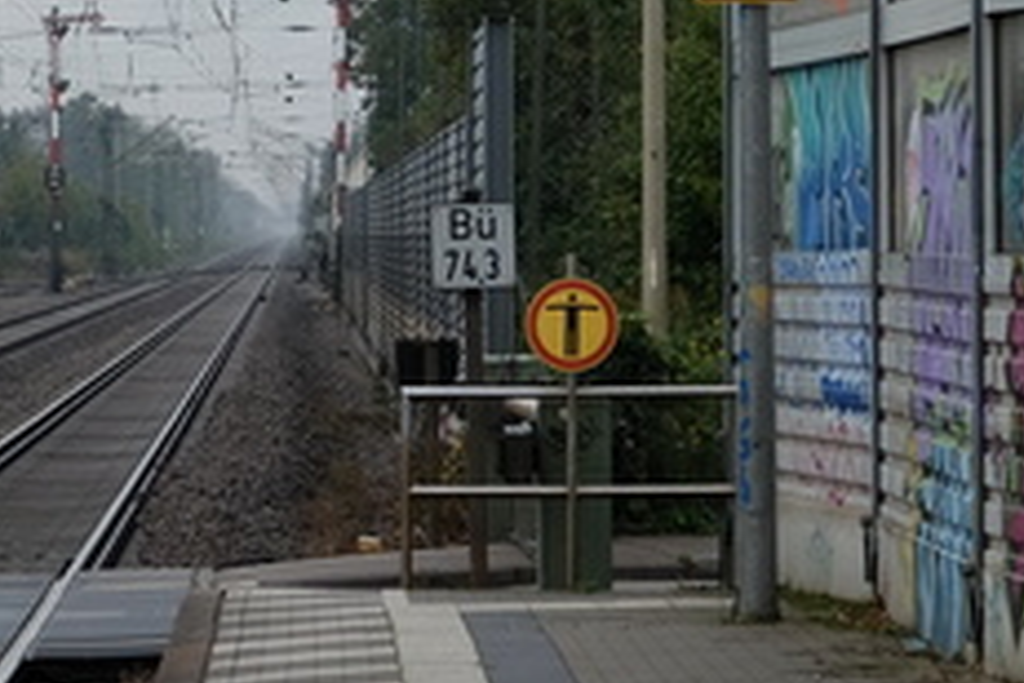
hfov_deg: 7.2
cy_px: 204
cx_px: 173
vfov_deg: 4.8
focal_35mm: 285
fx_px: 8106
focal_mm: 55
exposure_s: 1/500
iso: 640
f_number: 4
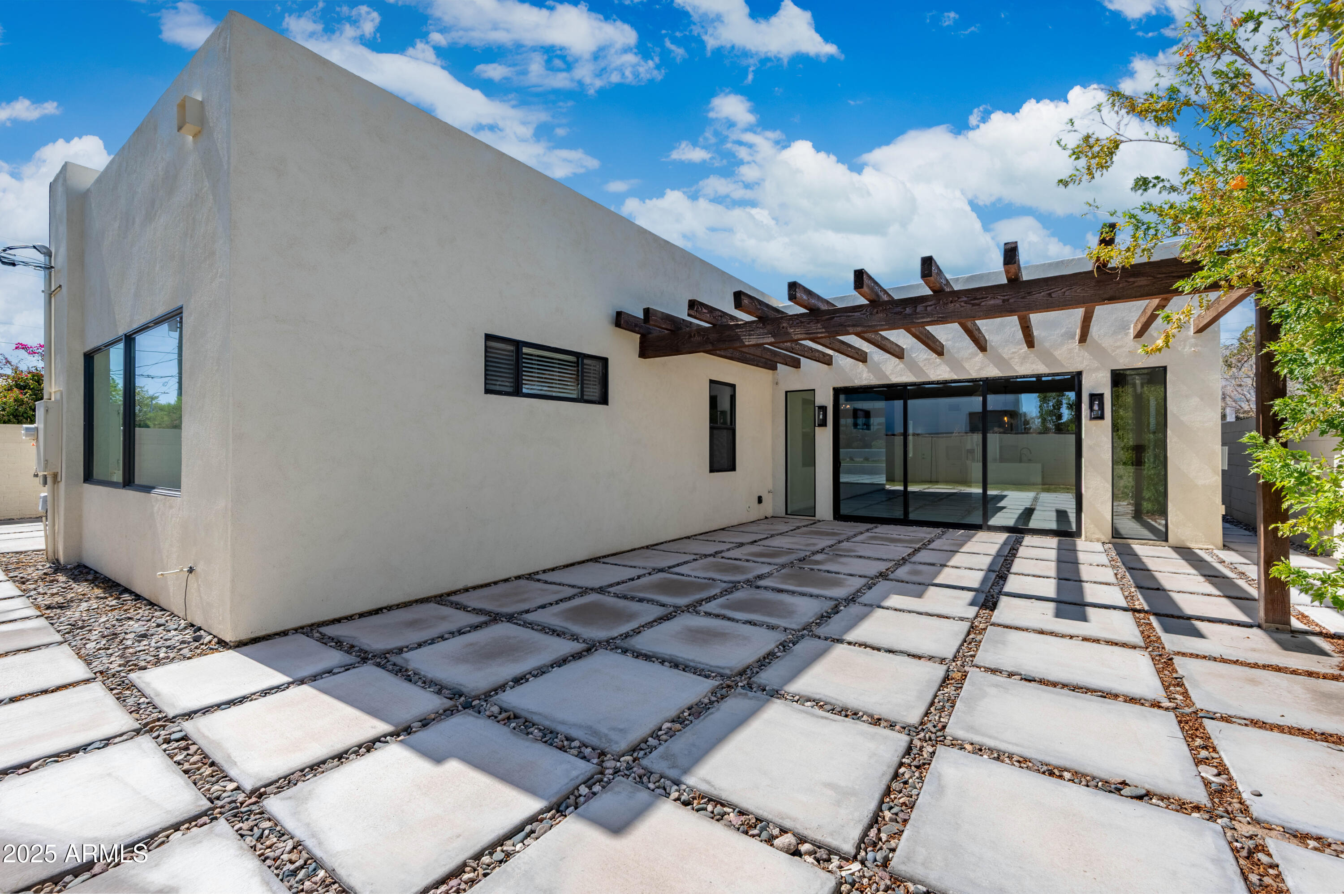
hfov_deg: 100.4
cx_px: 672
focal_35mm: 15
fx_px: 560
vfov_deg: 77.2
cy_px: 447
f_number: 8
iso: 100
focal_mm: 15
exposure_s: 1/4000
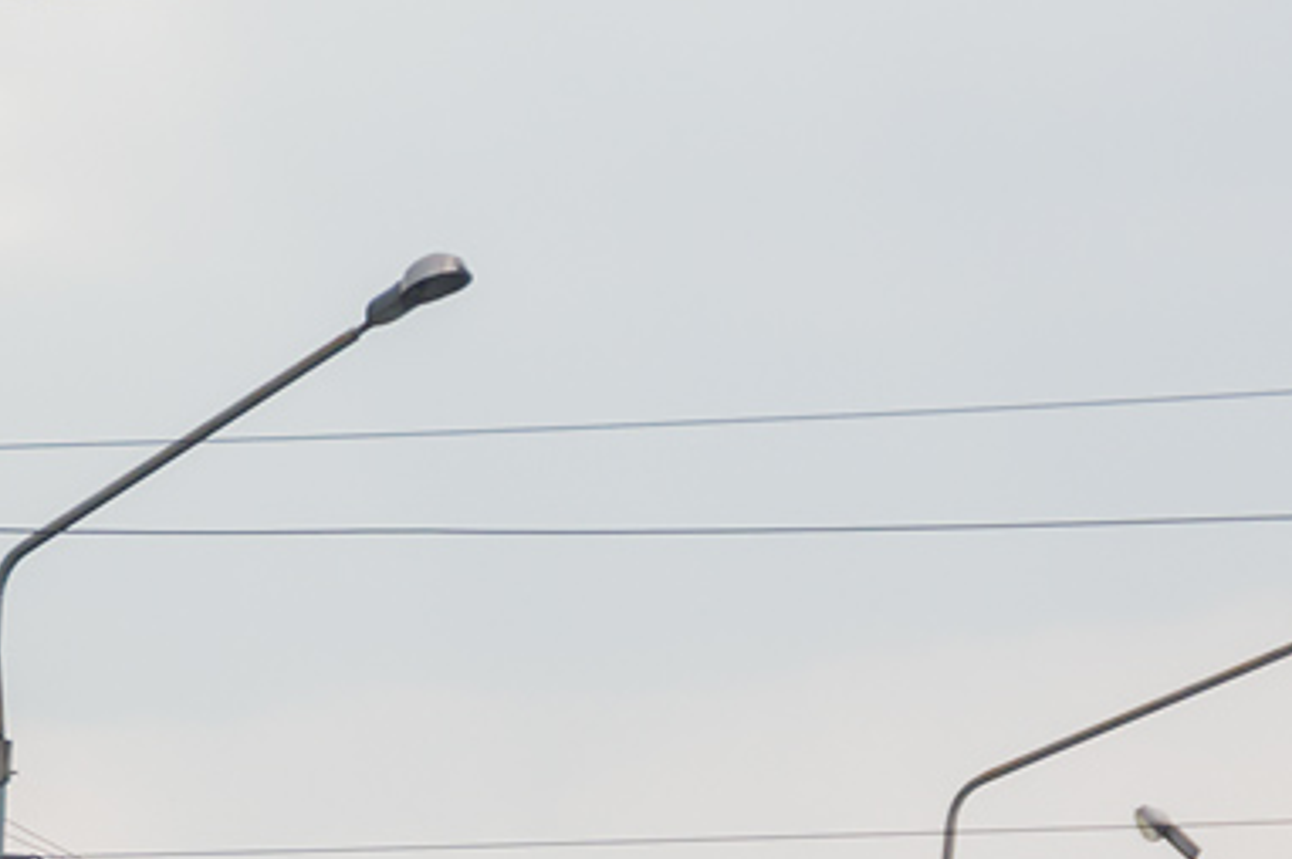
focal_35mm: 440
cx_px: -105
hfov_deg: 4.7
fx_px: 15777
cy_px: 1375
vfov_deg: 3.1
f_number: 5.3
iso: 400
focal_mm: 80
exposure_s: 1/800
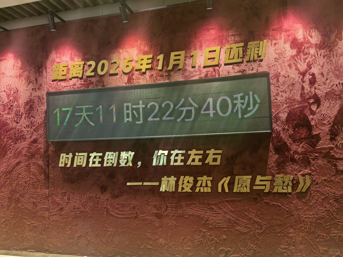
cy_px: 128
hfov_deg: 71.6
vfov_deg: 56.8
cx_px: 172
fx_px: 238
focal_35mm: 24
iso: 64
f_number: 1.6
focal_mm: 8.5
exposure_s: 1/100
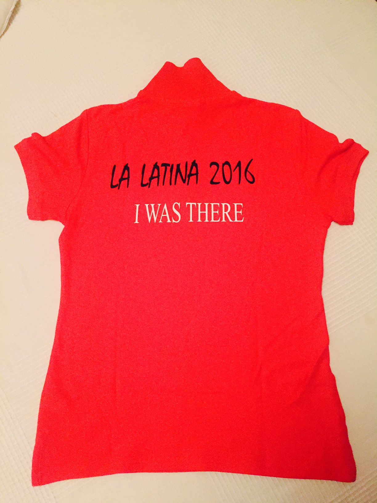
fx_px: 421
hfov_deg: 48.2
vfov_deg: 61.7
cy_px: 252
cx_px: 188
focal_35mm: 29
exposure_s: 1/17
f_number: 2.2
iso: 400
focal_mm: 4.15
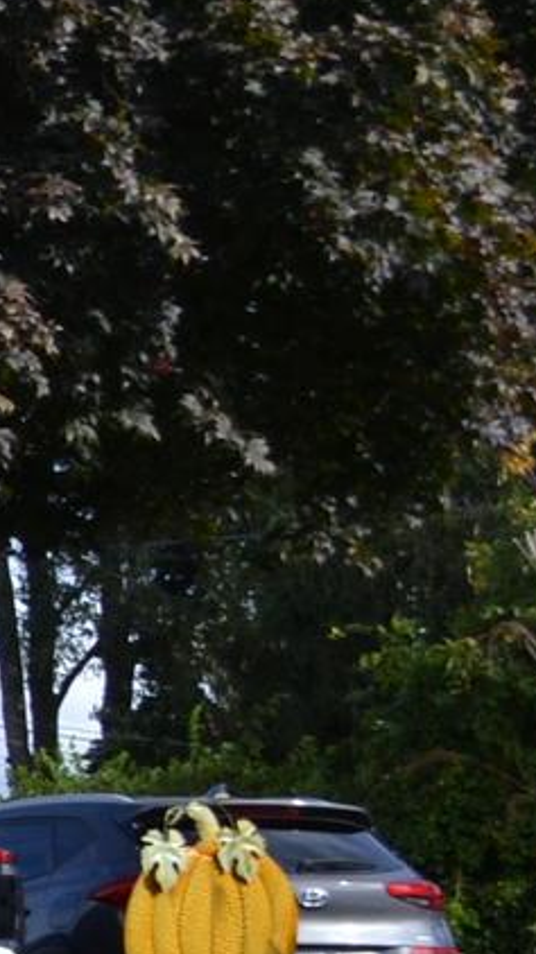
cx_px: -1674
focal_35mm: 183
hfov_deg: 5.6
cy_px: 410
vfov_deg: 11.8
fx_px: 4629
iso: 100
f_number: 7.1
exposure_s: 1/250
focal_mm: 24
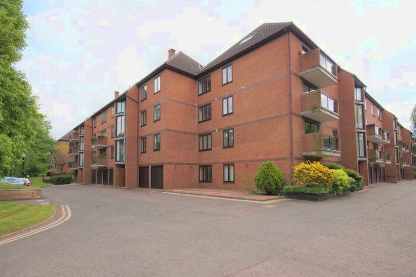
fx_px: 191
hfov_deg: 95.0
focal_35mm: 16
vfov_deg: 72.0
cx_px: 208
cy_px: 138
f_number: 7.1
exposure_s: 1/640
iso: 400
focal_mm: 11
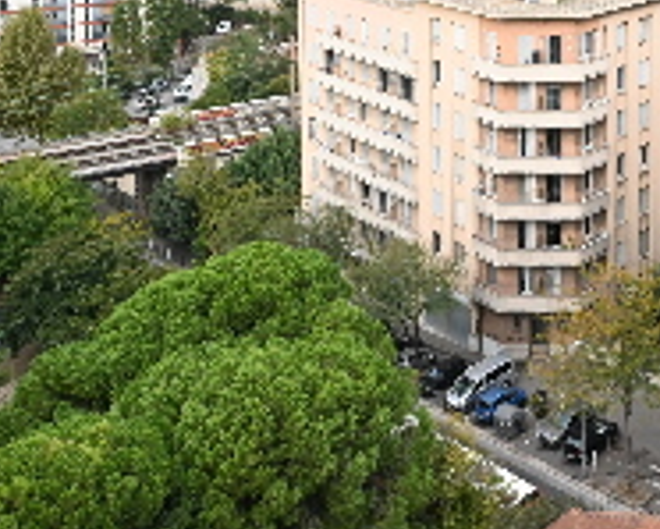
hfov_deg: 31.1
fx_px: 1134
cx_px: 582
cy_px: -220
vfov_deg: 22.5
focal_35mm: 58
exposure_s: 1/800
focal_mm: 12
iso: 250
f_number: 3.5
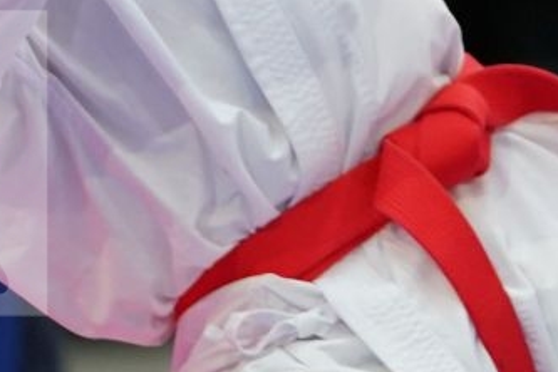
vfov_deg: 1.5
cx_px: 1027
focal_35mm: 941
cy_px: -432
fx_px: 14584
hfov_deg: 2.2
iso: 2000
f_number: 2.8
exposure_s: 1/1000
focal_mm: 174
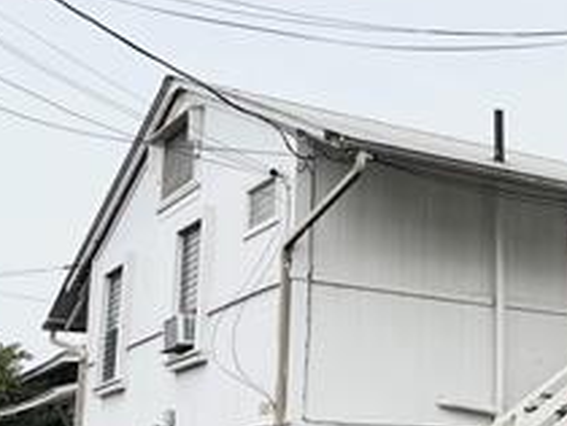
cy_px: 305
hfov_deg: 23.0
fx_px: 1197
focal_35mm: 73
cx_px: 780
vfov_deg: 20.1
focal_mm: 6.76
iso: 80
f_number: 1.78
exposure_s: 1/3021
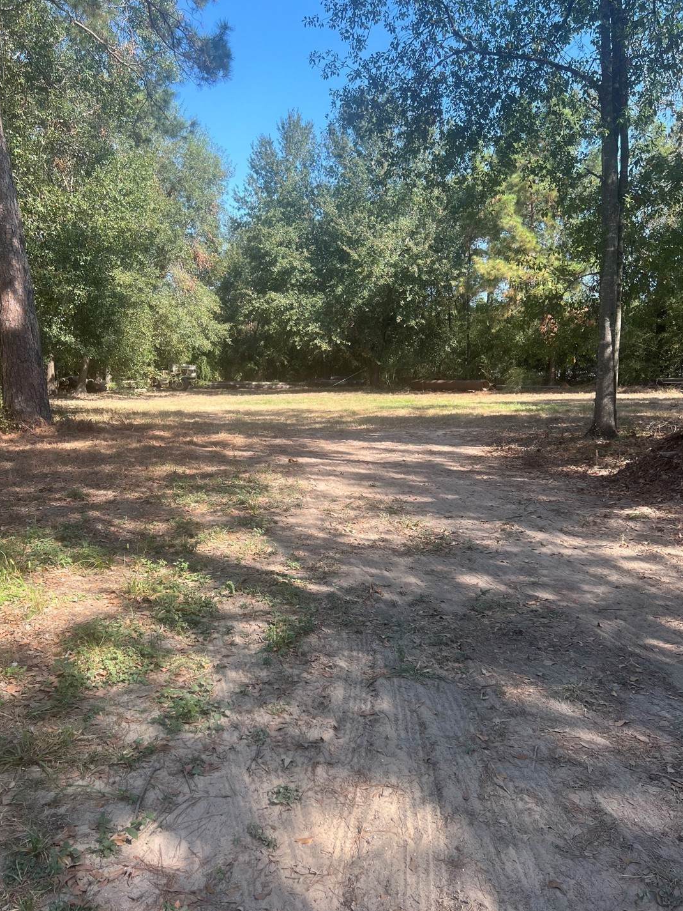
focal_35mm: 28
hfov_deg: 49.7
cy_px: 460
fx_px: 736
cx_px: 323
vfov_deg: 63.4
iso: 50
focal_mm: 5.7
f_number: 1.5
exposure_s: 1/909
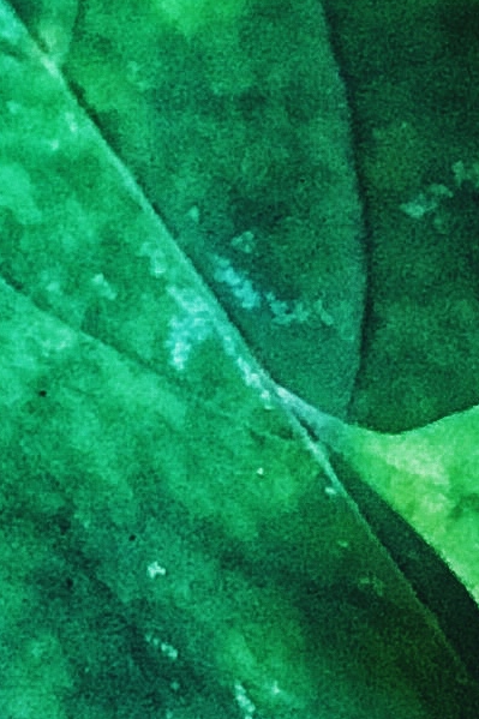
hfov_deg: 6.6
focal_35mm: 203
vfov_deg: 9.1
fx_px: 4054
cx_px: -334
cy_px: -1005
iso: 250
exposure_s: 1/33
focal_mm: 4.15
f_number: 2.2
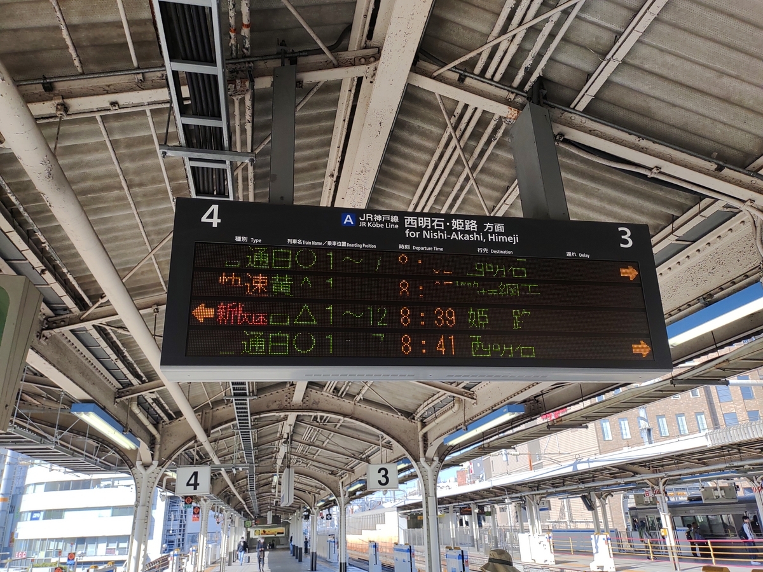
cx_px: 382
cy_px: 286
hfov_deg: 65.3
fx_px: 595
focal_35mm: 27
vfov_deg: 51.4
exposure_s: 1/1056
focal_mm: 4.71
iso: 100
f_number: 1.79
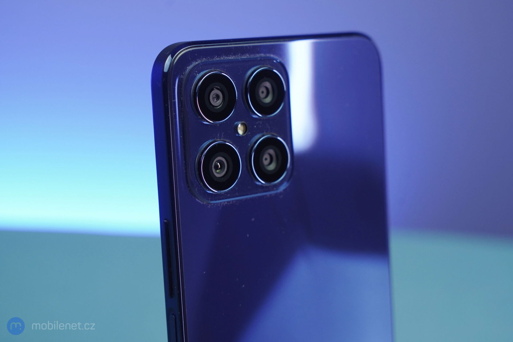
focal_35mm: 70
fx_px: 997
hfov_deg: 28.8
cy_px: 171
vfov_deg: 19.5
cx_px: 256
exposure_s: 1/160
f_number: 6.3
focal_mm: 70
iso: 800
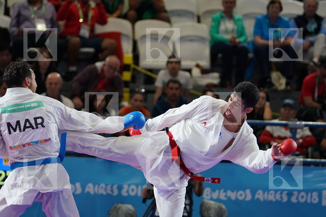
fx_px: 1992
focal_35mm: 220
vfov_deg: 6.2
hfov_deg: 9.4
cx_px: 163
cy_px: 108
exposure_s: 1/1000
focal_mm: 147
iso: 1250
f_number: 2.8
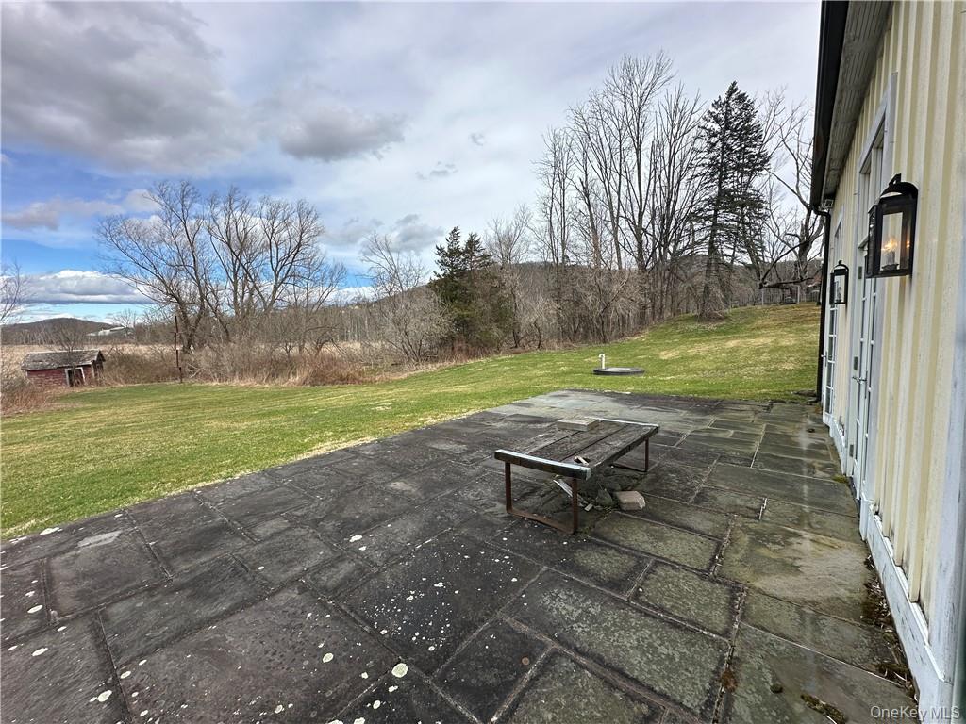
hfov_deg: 102.1
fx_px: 391
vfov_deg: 85.7
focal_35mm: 14
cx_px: 483
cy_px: 362
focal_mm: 2.22
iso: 40
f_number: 2.2
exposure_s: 1/1350
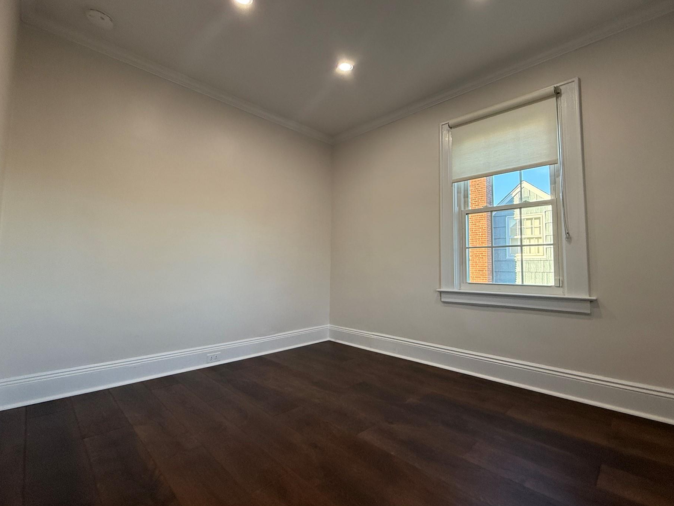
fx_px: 312
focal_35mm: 16
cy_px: 245
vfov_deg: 78.1
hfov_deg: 94.4
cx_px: 360
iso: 160
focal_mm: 2.22
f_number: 2.2
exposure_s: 1/120
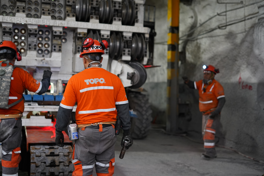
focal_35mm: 50
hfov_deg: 39.6
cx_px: 132
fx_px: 367
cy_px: 88
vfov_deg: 27.0
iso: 2500
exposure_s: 1/160
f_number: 2
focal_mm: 50
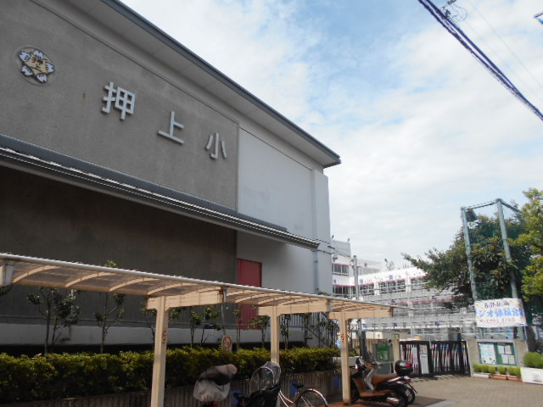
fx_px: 408
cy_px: 204
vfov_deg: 53.1
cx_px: 272
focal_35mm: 26
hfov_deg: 67.3
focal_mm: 4.6
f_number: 3.2
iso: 80
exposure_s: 1/800
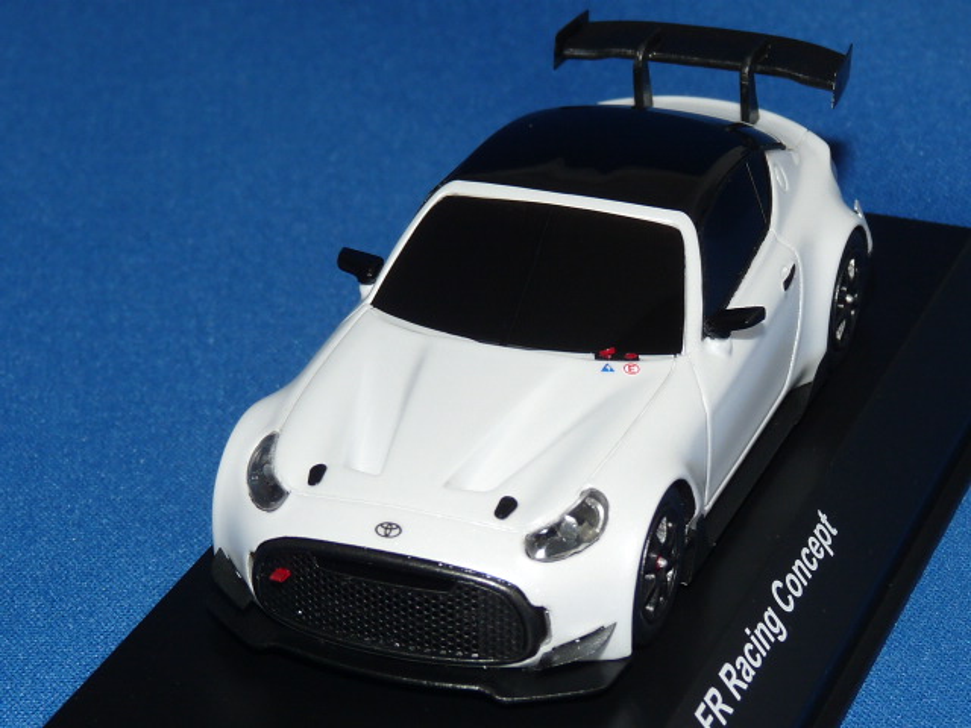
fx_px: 3226
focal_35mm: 115
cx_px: 486
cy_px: 364
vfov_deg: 12.9
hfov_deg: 17.1
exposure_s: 1/30
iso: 100
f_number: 4
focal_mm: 11.5
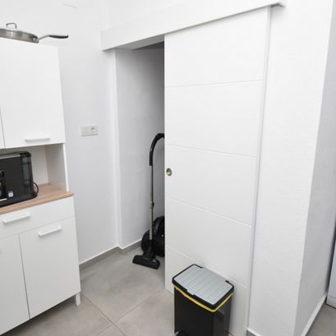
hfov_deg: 69.6
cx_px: 171
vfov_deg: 69.6
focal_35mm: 22
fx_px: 242
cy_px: 162
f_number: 4.5
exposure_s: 1/200
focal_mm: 10
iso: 800
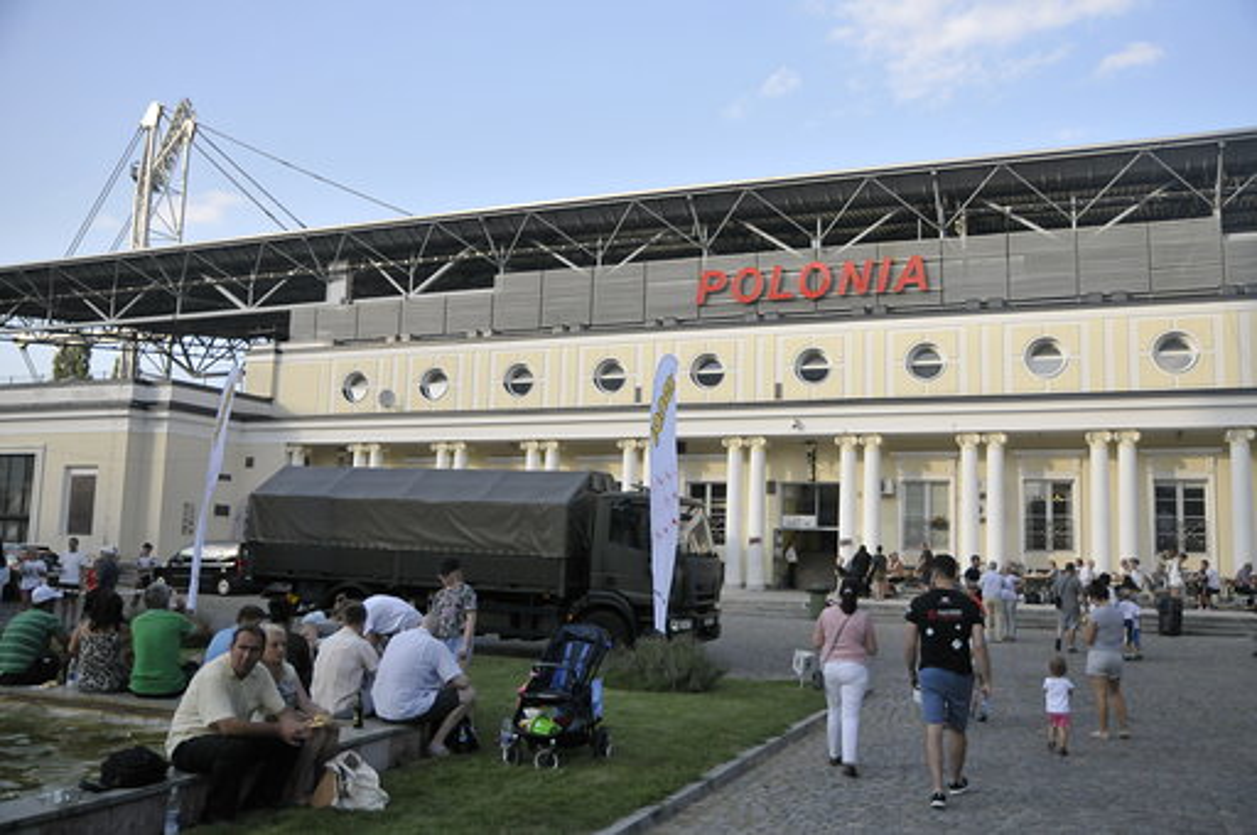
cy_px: 418
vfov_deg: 43.5
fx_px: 1046
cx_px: 628
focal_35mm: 30
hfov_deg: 62.0
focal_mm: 20
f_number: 2.8
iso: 1000
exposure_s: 1/8000
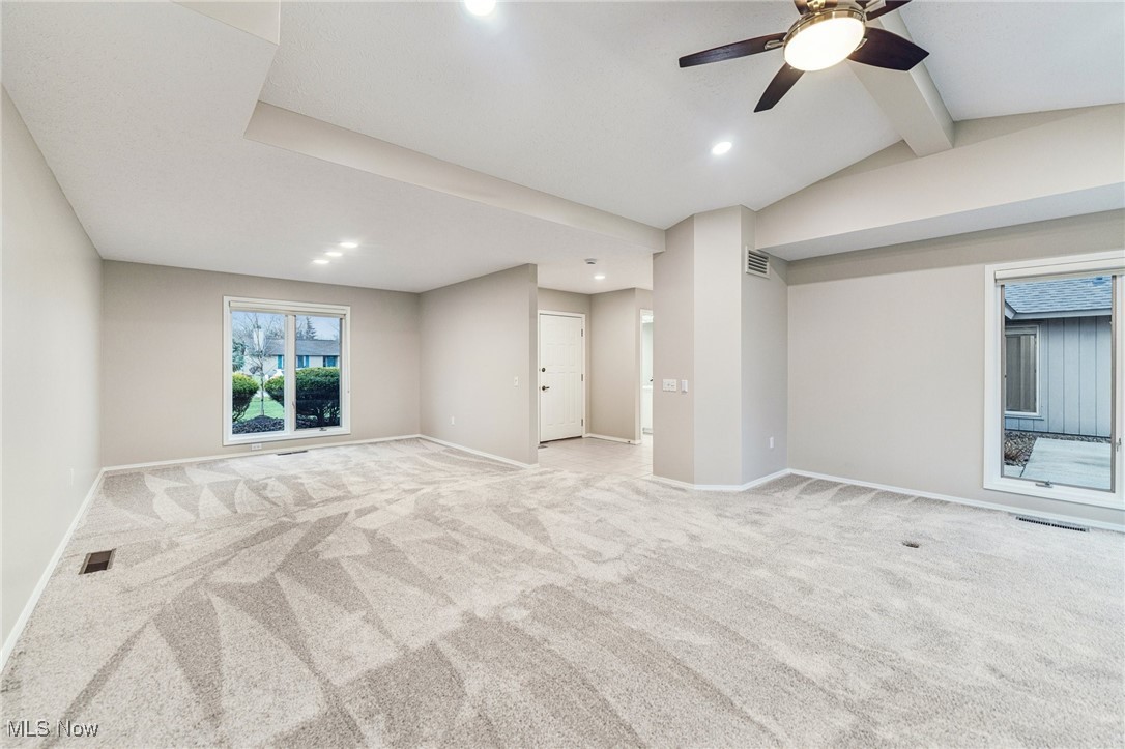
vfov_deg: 81.2
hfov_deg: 104.3
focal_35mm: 14
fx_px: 437
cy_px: 374
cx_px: 562
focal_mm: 14
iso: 200
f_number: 2.8
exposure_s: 1/50
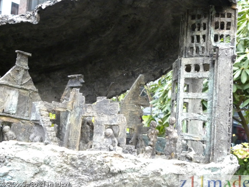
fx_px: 424
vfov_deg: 24.8
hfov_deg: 32.7
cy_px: 94
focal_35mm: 59
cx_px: 124
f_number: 3.5
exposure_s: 1/64.7
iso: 400
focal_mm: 10.3
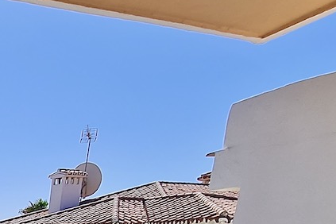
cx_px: -154
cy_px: 386
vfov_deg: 20.9
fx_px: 448
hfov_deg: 28.6
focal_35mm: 48
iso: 50
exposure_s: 1/1952
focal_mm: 1.74
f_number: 2.2
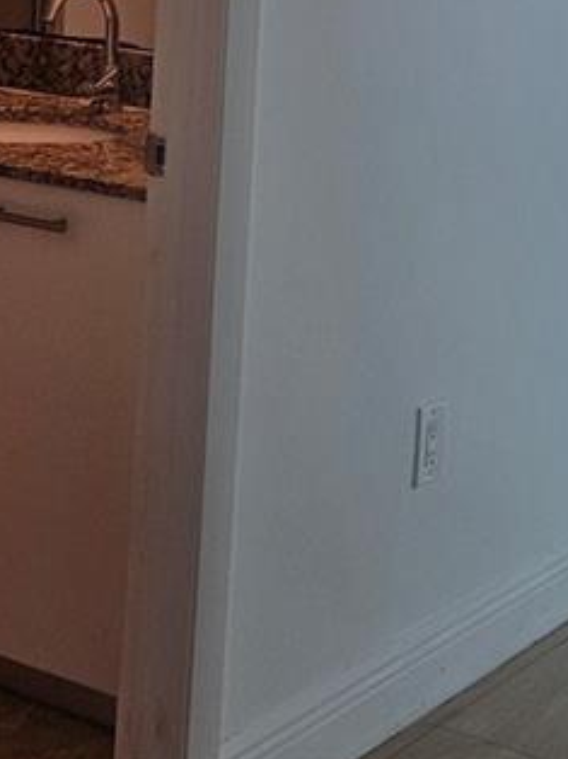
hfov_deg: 16.5
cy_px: -48
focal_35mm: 88
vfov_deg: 21.3
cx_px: 520
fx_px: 1928
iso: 50
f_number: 1.8
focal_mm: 5.4
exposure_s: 1/120
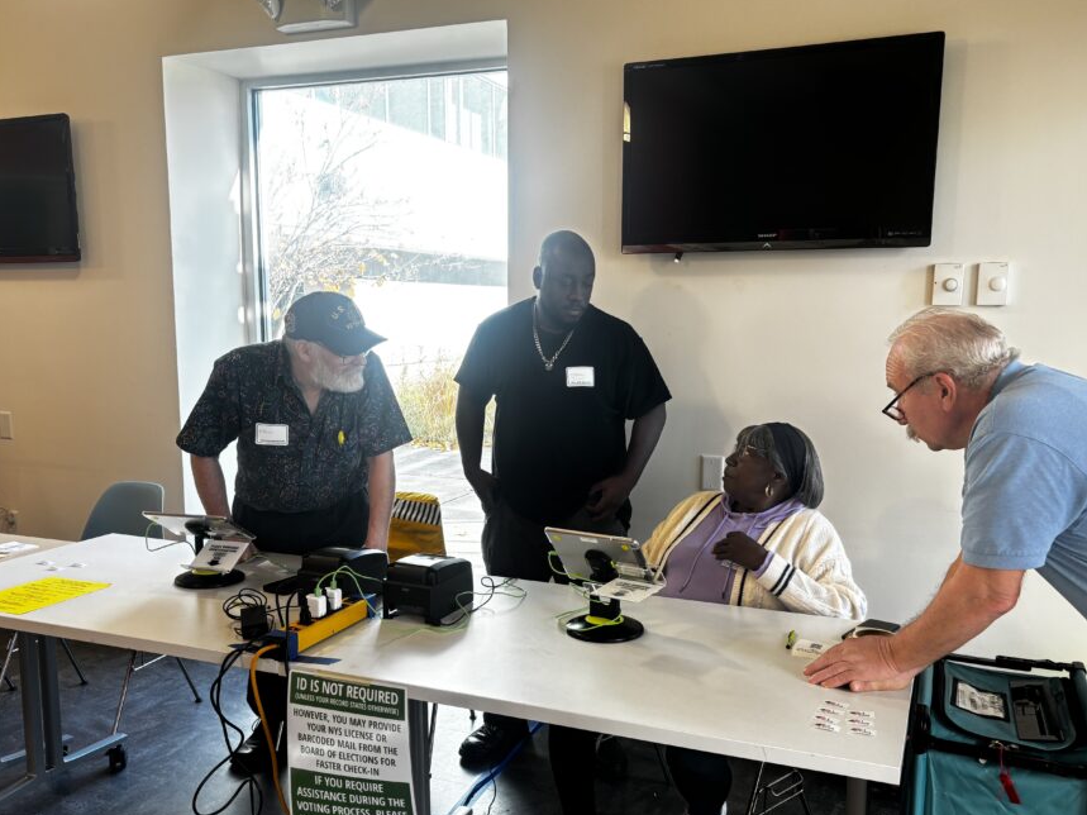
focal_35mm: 31
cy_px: 457
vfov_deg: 45.3
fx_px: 973
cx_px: 542
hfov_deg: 58.4
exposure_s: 1/120
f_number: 1.6
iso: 64
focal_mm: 5.96
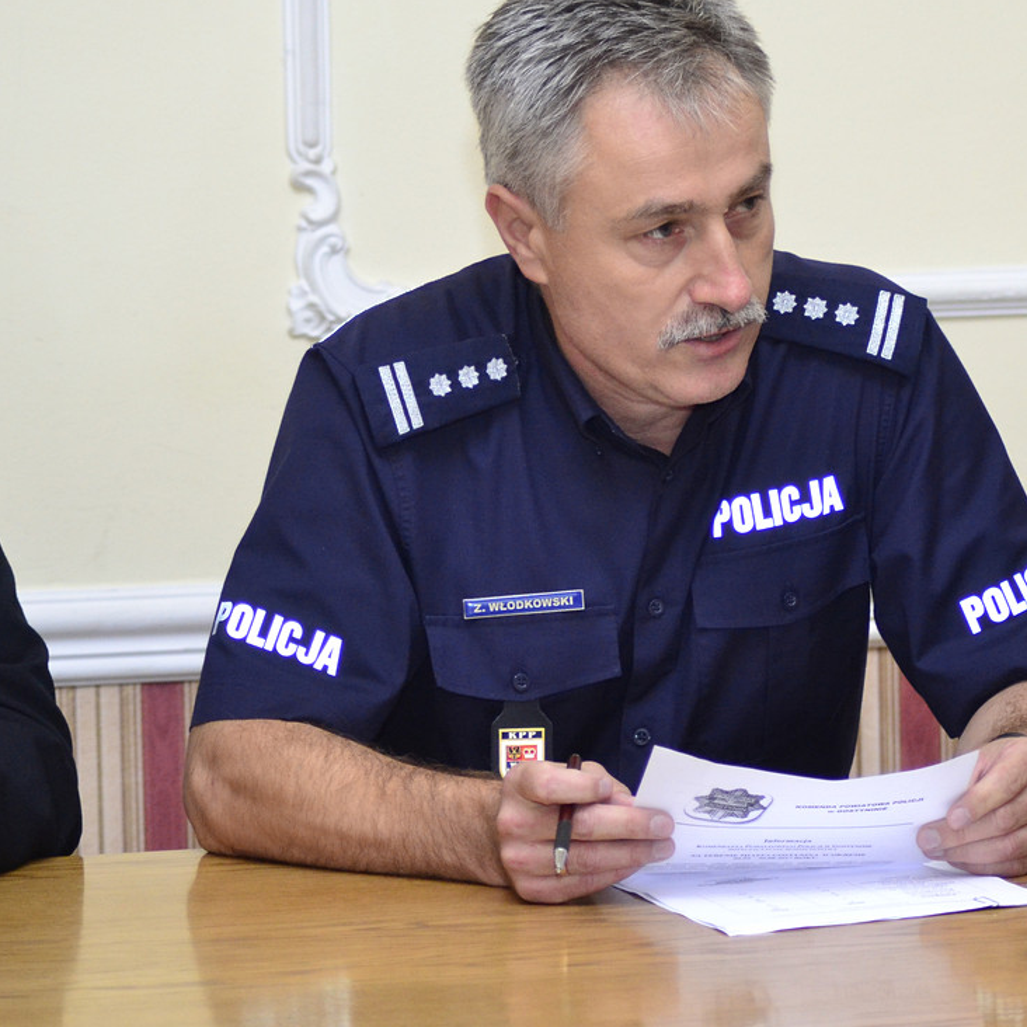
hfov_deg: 11.2
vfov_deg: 11.2
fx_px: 5236
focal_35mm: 156
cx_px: 650
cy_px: 436
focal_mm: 70
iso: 1600
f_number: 4
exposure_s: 1/200
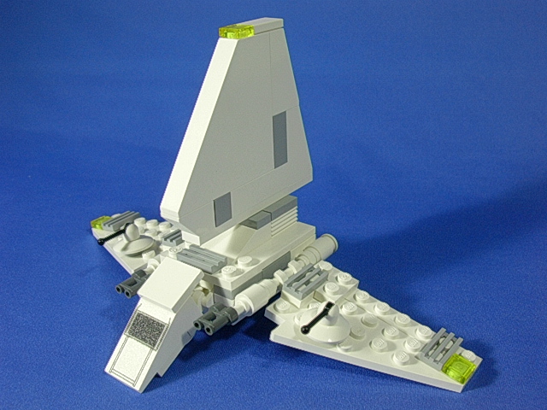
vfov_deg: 35.1
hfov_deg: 45.8
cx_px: 274
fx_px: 648
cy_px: 205
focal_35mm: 41
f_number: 2.8
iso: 70
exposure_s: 1/19
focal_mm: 6.2
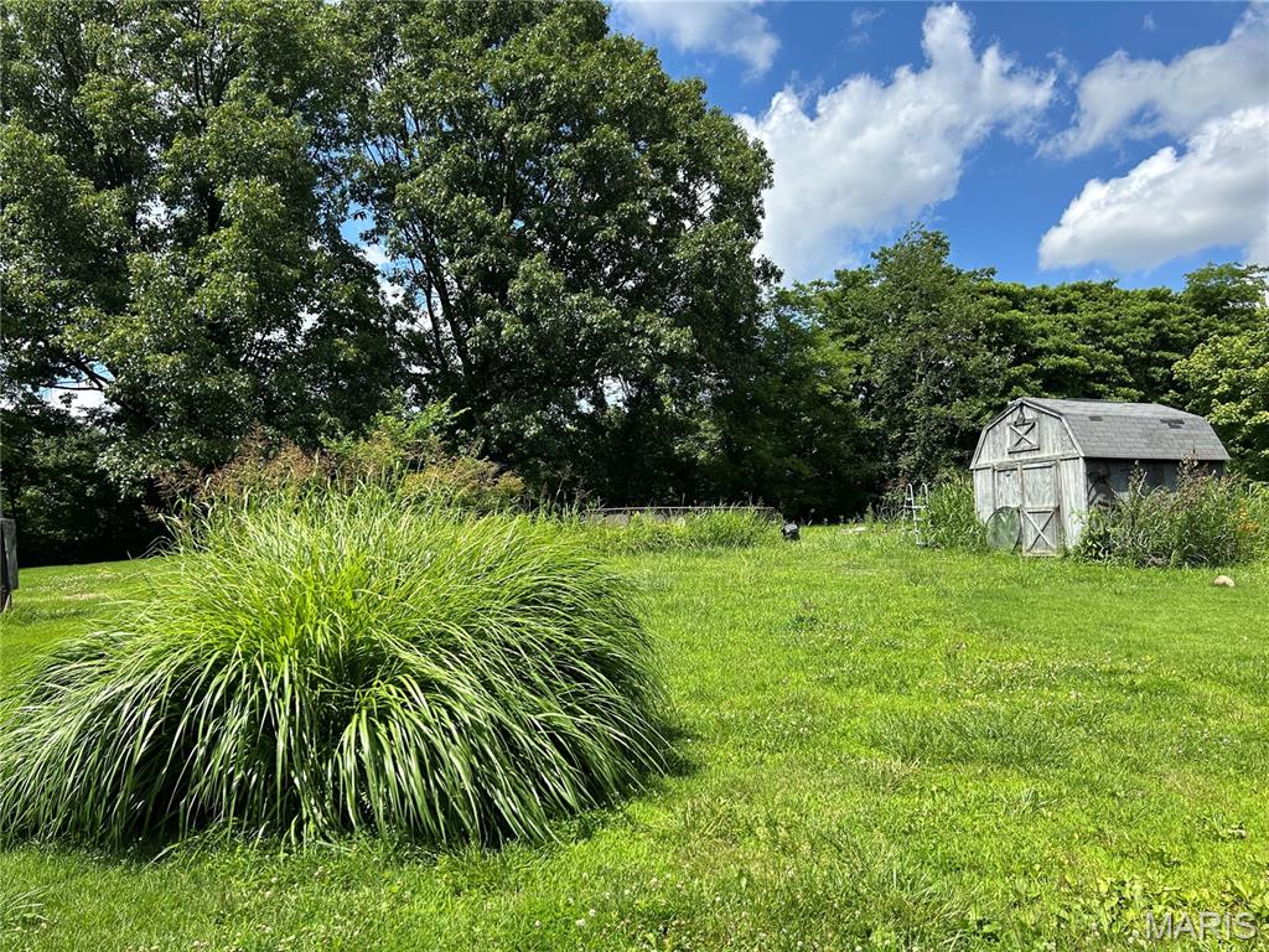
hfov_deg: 67.3
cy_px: 476
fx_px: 953
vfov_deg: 53.1
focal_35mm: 26
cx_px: 634
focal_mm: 5.7
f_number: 1.5
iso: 50
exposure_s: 1/3077
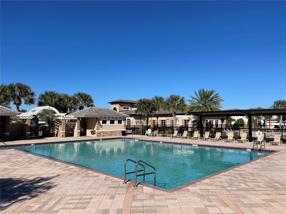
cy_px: 107
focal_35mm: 26
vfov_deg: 53.1
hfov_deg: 67.3
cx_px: 143
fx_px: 215
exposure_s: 1/5618
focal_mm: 5.1
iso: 32
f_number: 1.6
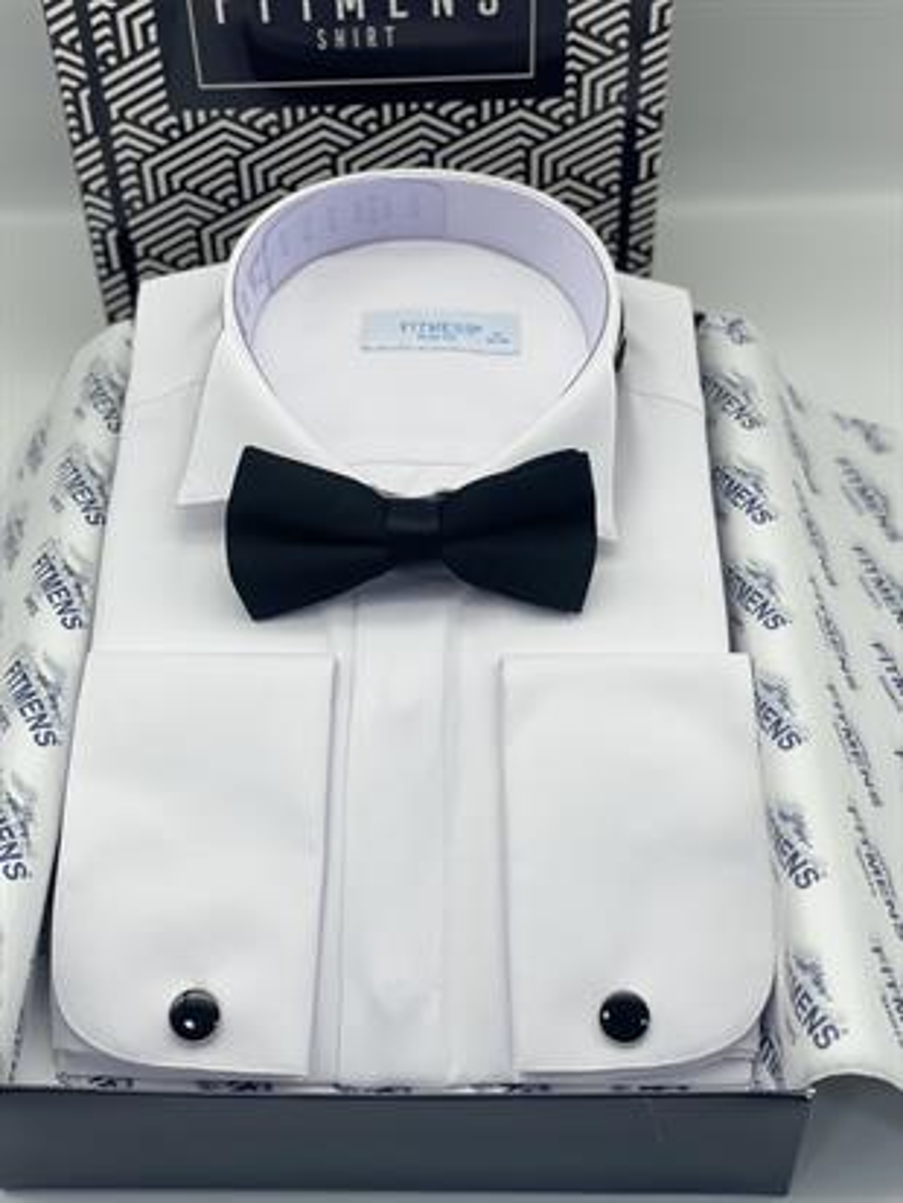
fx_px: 1808
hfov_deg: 28.0
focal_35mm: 52
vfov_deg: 36.8
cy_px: 602
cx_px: 452
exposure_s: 1/266
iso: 32
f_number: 2
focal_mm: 6
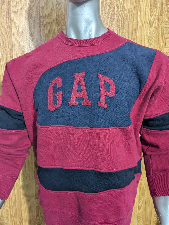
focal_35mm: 27
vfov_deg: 65.3
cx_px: 84
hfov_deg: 51.4
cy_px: 112
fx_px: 176
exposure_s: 1/25
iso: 215
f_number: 1.73
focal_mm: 4.38
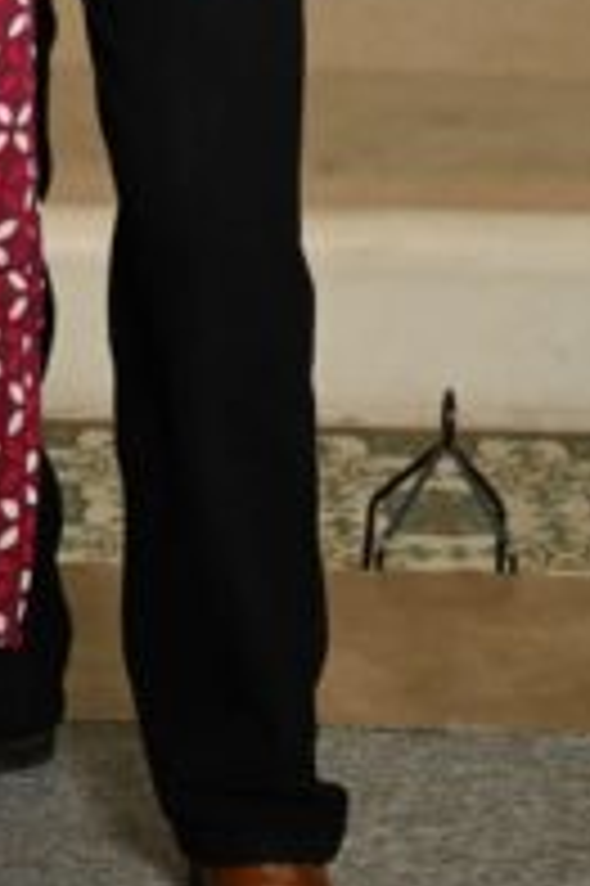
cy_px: -274
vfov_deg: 14.0
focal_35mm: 141
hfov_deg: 9.6
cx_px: -95
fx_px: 3472
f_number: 7.1
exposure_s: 1/160
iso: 640
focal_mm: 41
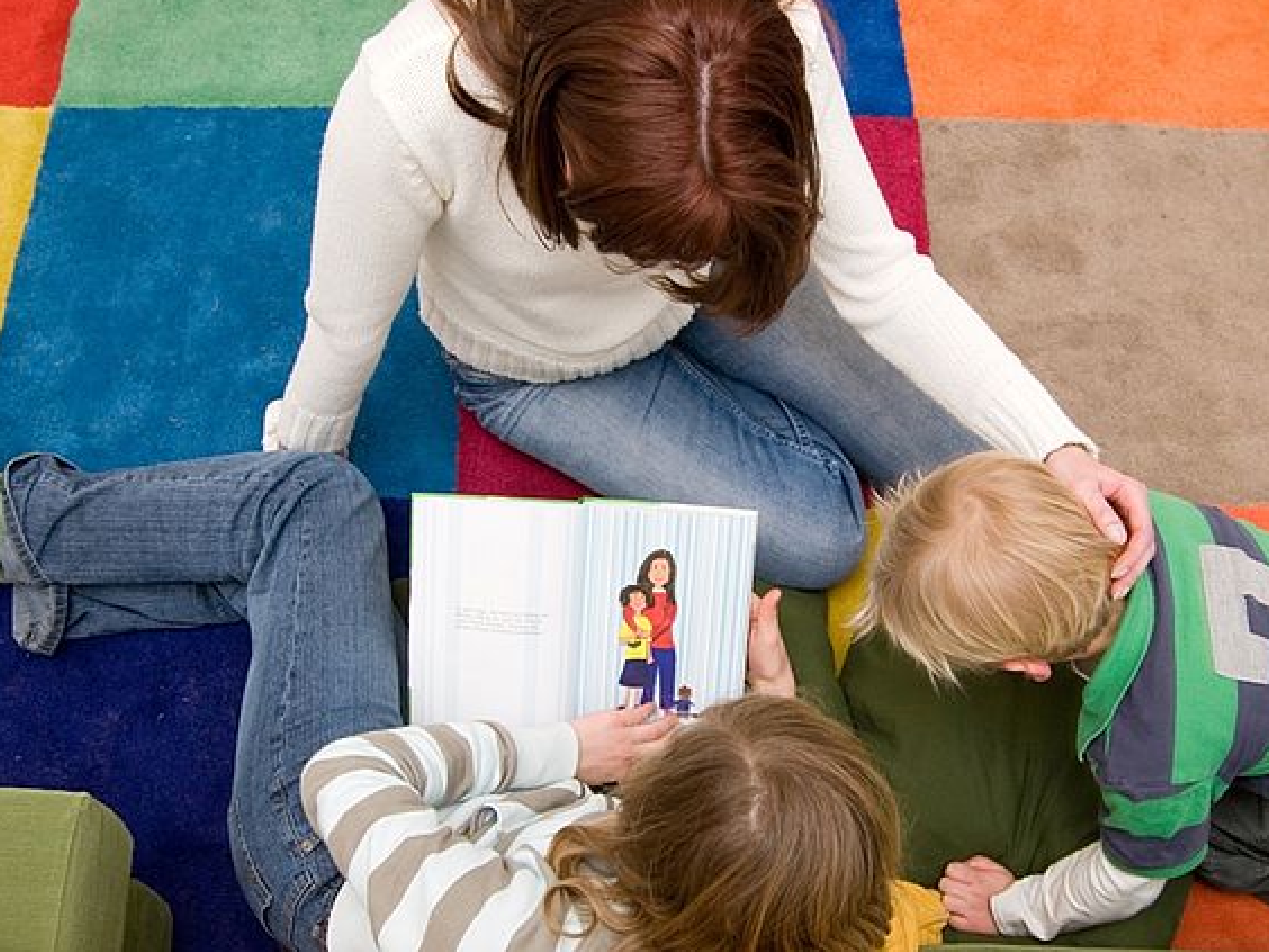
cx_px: 691
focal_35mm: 40
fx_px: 1466
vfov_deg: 36.0
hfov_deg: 46.7
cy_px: 475
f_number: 4.5
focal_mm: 24
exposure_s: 1/30
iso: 200
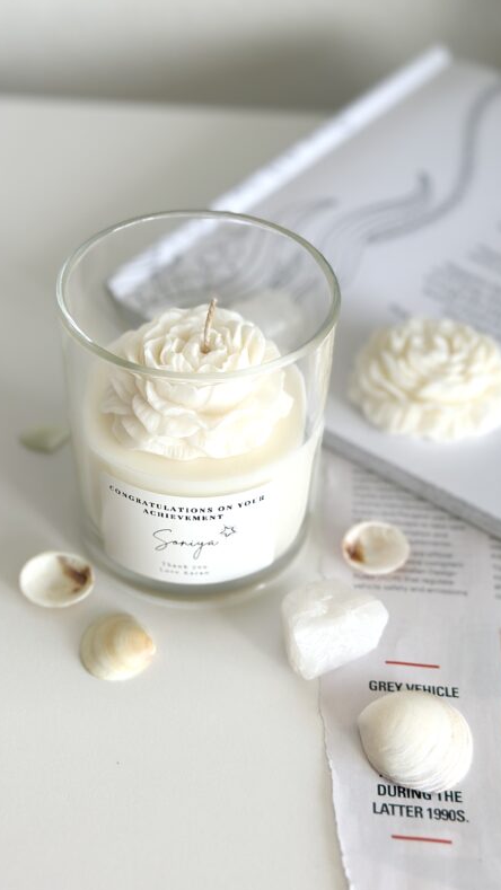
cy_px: 446
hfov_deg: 22.6
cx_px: 184
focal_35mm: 53
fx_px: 1251
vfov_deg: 39.2
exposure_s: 1/714
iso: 80
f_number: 1.78
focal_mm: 6.86
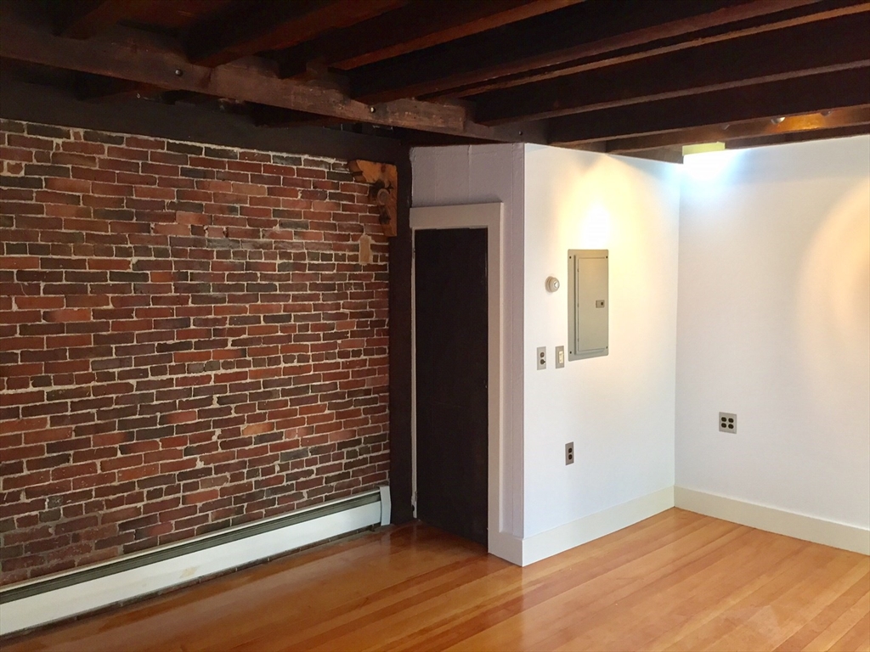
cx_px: 435
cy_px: 326
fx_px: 729
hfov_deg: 61.7
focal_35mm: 29
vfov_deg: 48.2
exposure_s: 1/30
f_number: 2.2
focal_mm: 4.15
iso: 80
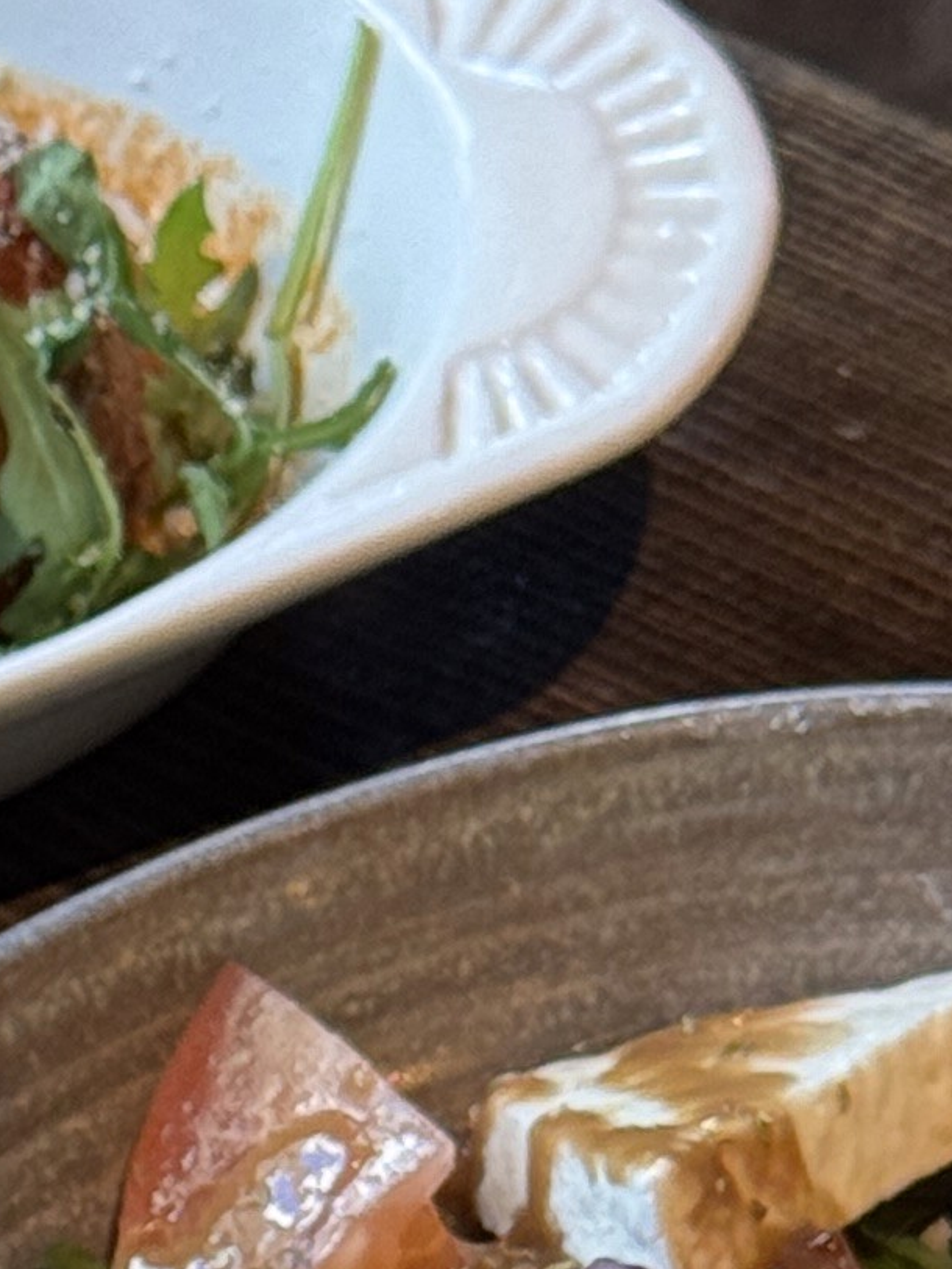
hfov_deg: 6.1
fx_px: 8725
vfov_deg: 8.1
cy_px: 2146
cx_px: -929
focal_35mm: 238
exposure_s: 1/120
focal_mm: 6.76
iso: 80
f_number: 1.78
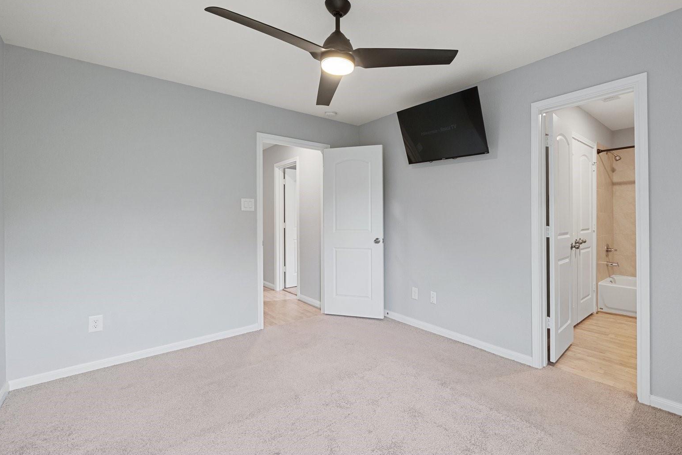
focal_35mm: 16
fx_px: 303
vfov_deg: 73.7
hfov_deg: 95.9
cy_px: 216
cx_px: 396
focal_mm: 12
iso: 320
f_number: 10
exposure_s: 1/1.25
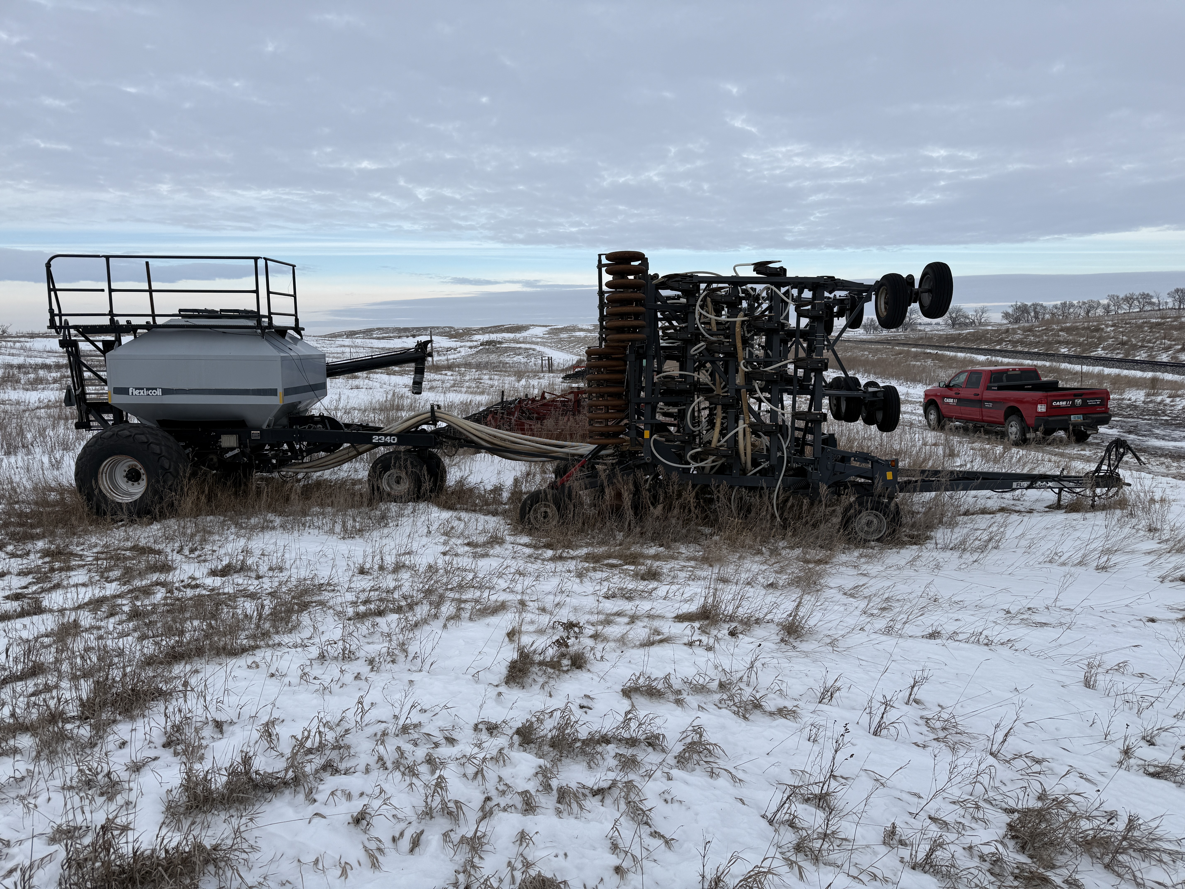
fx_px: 822
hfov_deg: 71.6
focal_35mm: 24
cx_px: 592
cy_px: 444
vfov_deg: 56.8
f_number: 1.78
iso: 80
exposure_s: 1/1770
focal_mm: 6.76
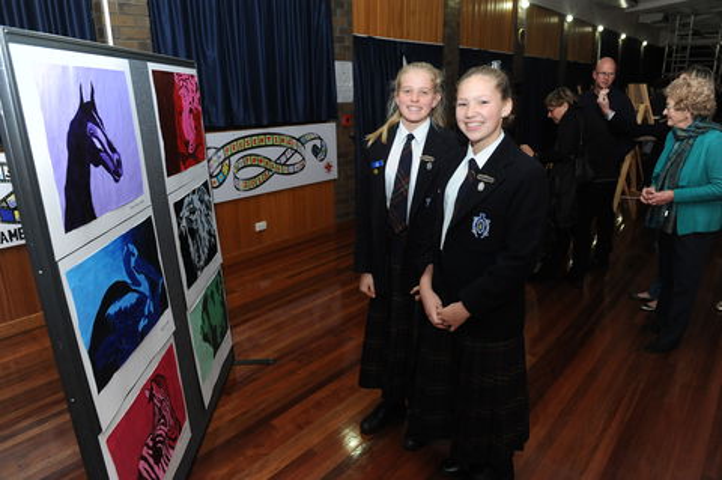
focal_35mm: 24
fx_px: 481
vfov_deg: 53.0
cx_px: 361
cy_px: 240
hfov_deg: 73.8
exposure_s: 1/60
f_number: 5
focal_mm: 24
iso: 2000
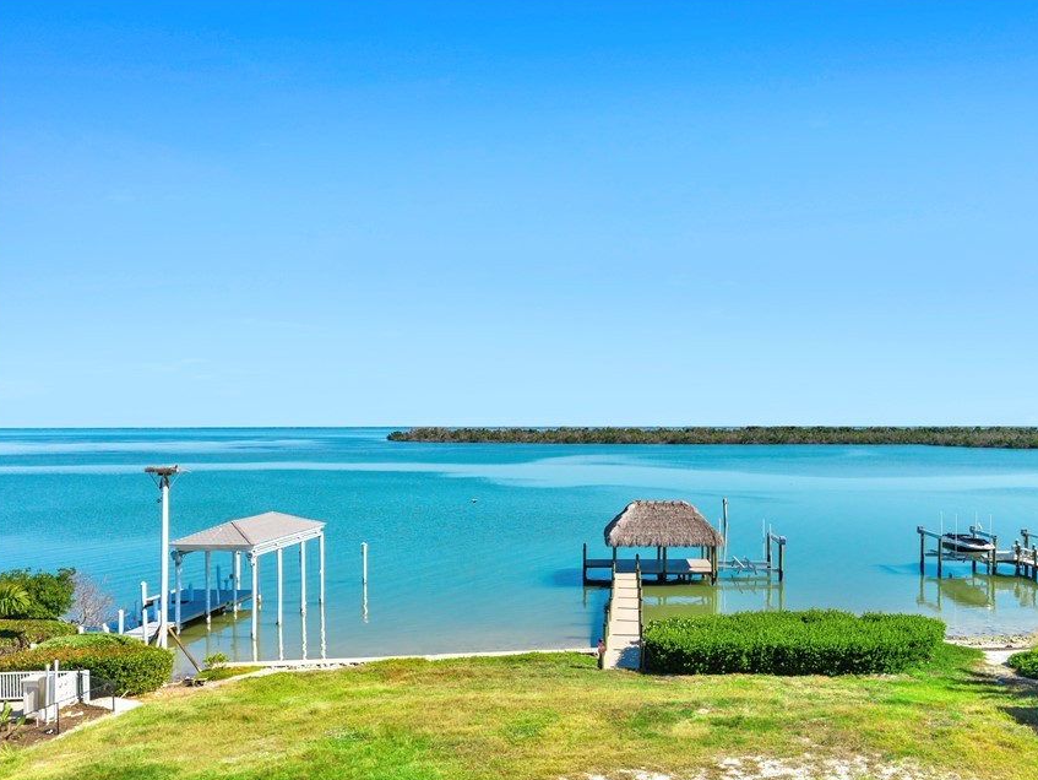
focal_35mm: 29
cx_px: 613
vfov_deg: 48.1
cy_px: 456
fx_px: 870
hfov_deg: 61.2
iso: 100
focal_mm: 8.67
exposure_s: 1/500
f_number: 1.8
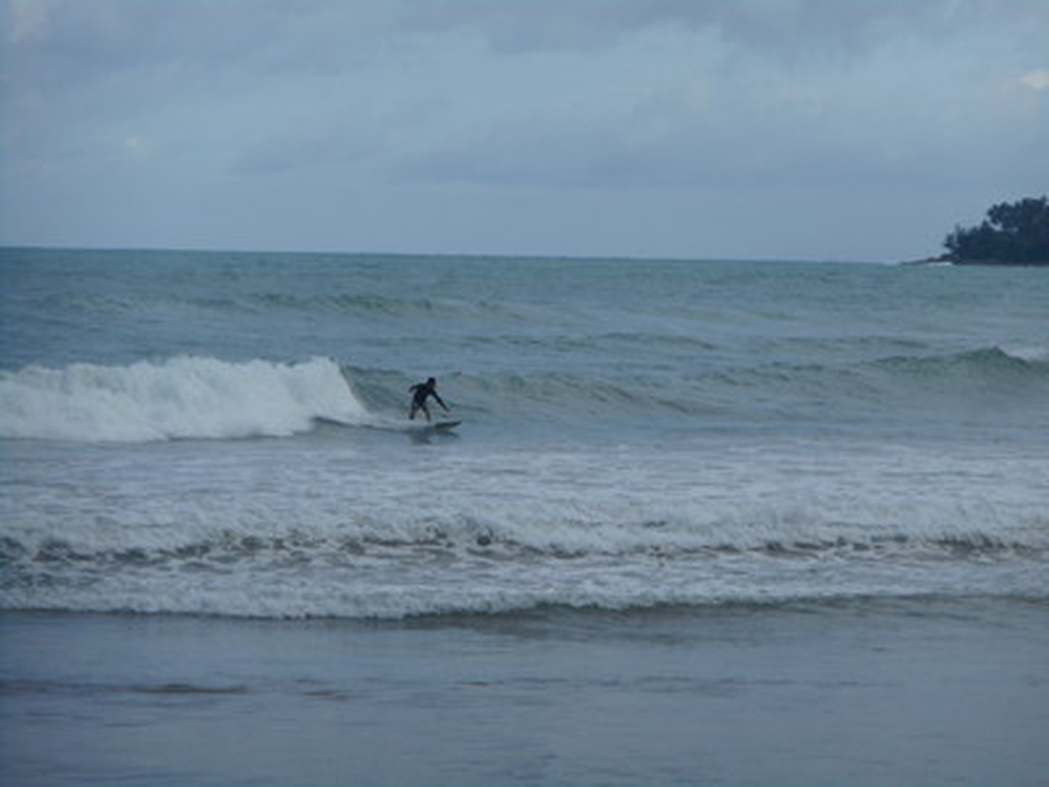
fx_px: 6061
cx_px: 524
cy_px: 394
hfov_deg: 9.9
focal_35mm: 200
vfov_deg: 7.4
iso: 80
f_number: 6.6
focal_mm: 36
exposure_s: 1/400
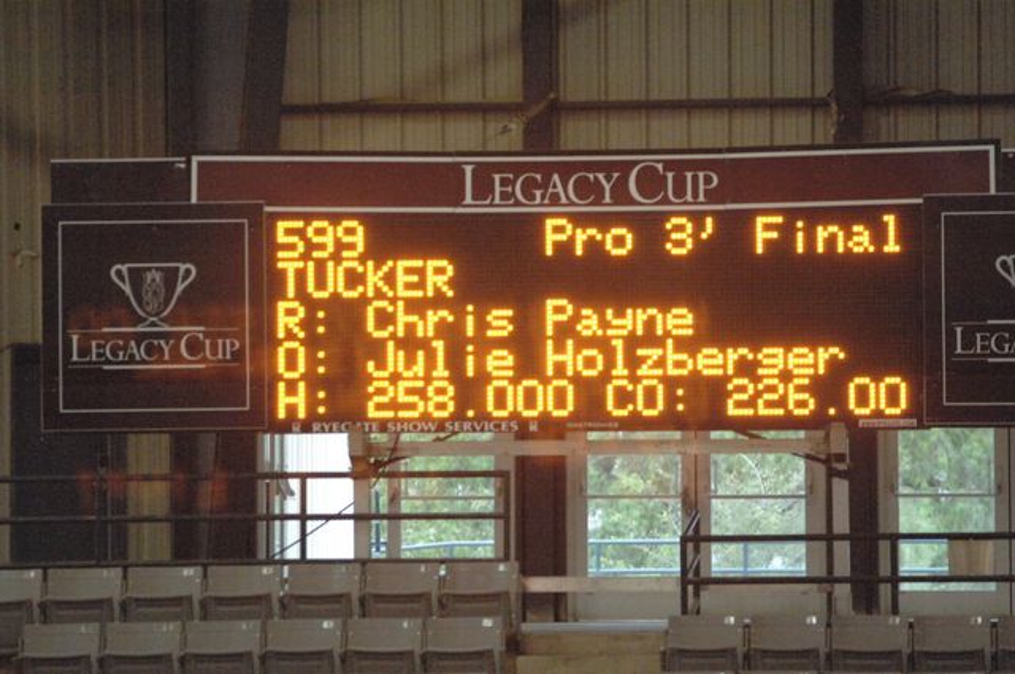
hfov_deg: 6.9
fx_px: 8448
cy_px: 337
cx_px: 508
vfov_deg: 4.6
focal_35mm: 300
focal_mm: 200
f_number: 2.8
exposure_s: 1/320
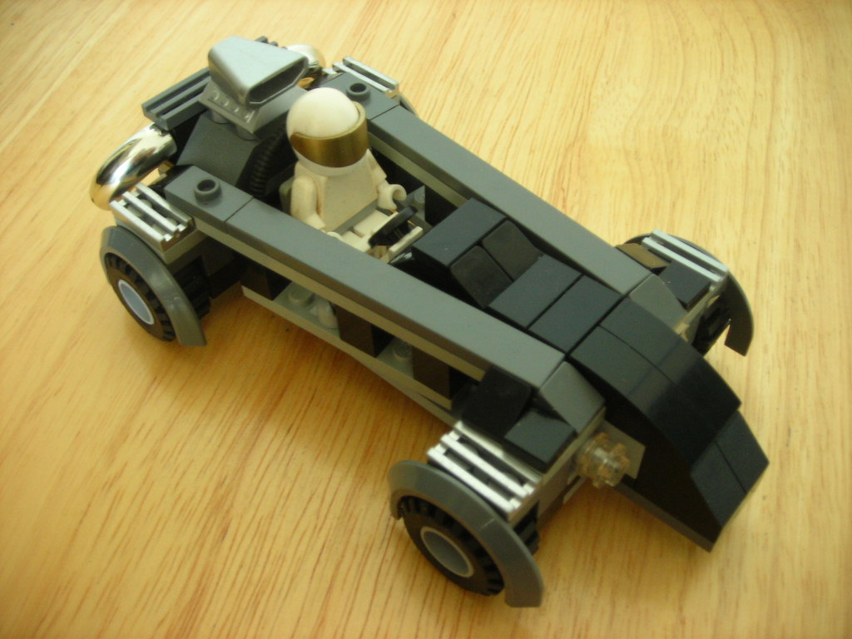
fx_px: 935
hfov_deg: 49.0
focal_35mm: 38
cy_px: 320
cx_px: 426
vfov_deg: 37.7
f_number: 3.2
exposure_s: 1/3.9
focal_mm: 6.3
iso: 95
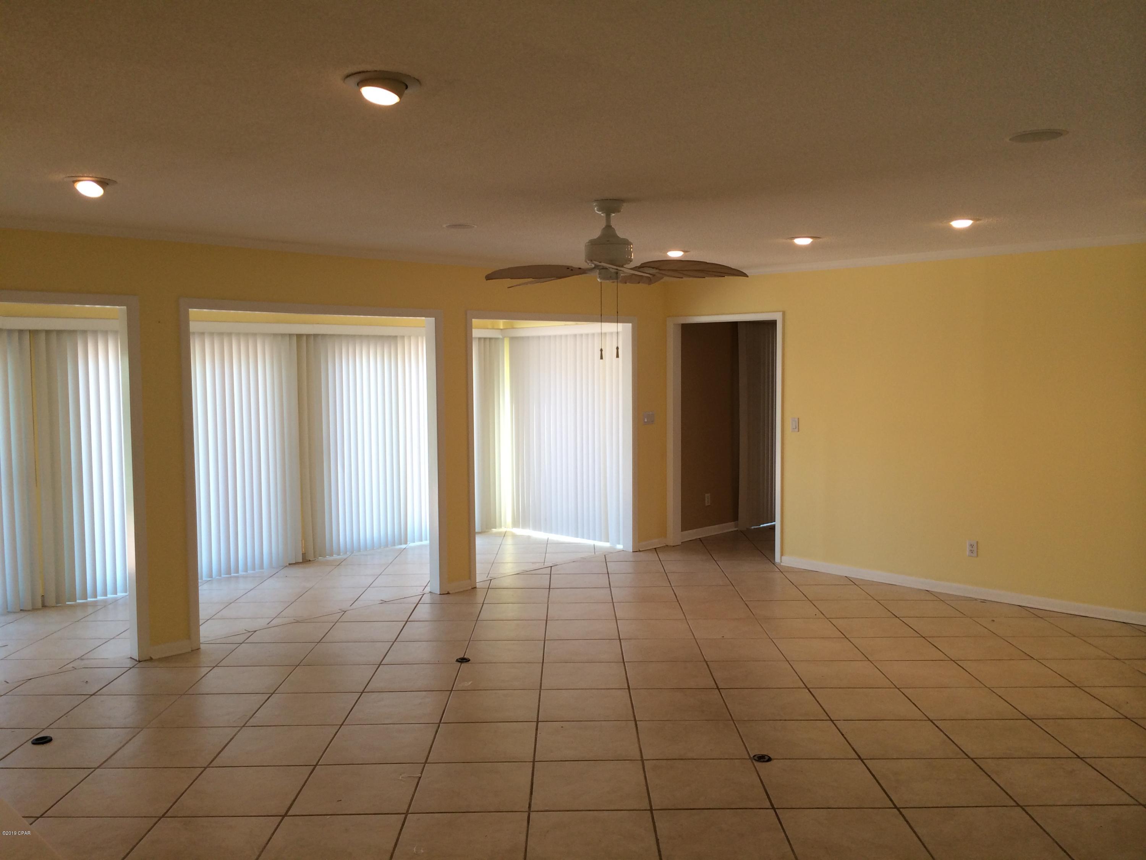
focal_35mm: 30
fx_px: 993
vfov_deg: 46.8
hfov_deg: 60.0
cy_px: 430
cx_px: 573
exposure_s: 1/60
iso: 50
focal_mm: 4.12
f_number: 2.2
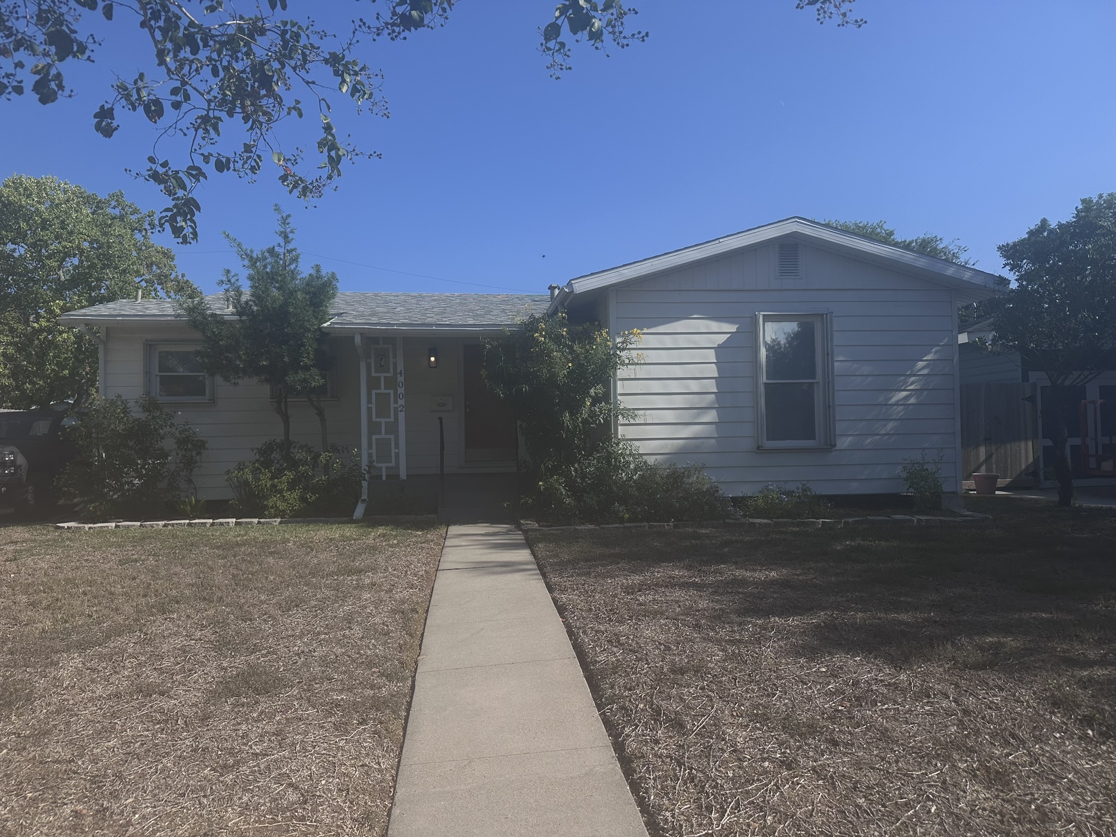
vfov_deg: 56.8
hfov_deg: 71.6
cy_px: 418
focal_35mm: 24
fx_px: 774
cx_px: 558
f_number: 1.78
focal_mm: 6.86
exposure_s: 1/6623
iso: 80
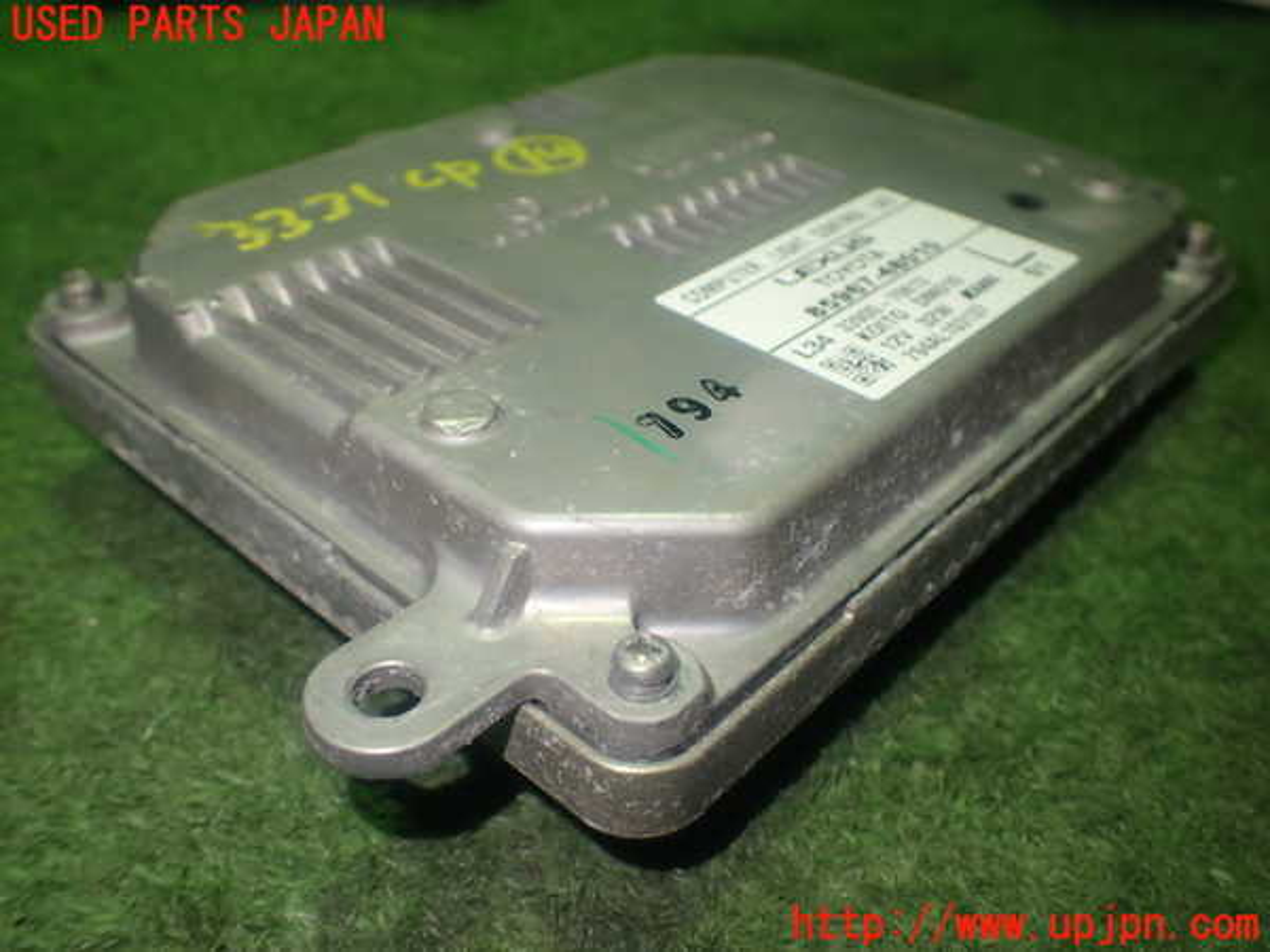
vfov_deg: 44.2
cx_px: 635
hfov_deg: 56.8
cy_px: 476
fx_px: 1174
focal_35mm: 32
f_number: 2.4
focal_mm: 5.79
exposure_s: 1/40
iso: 200
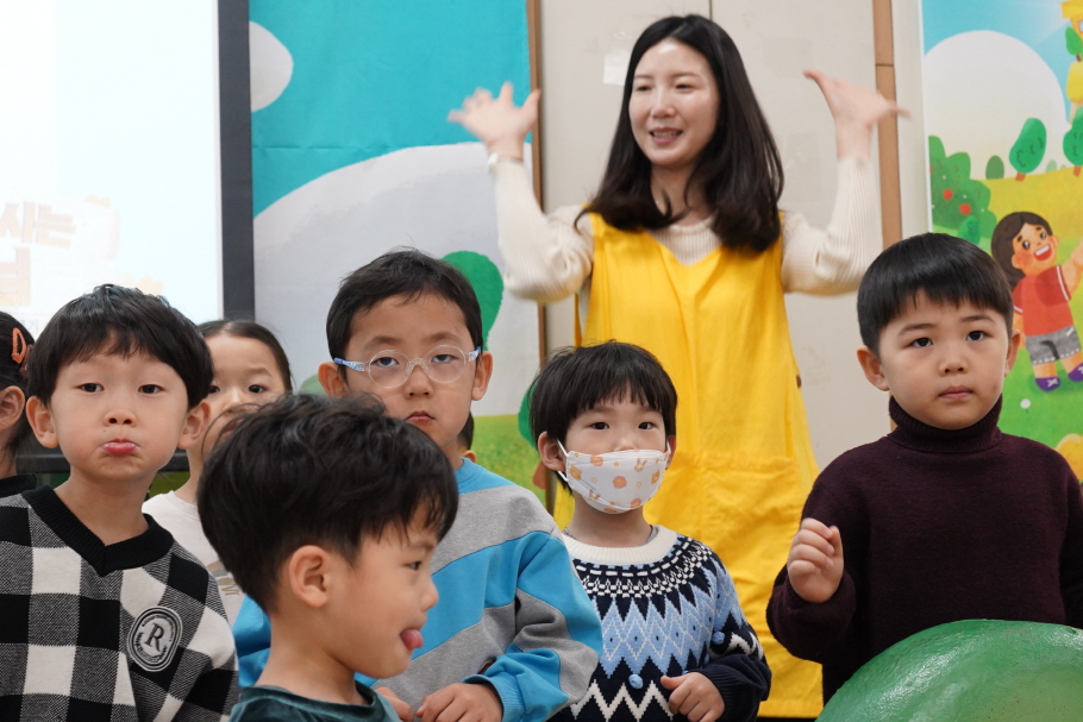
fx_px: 2437
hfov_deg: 25.1
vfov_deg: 16.9
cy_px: 406
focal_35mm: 81
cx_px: 507
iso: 2500
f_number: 5.6
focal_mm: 59
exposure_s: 1/125
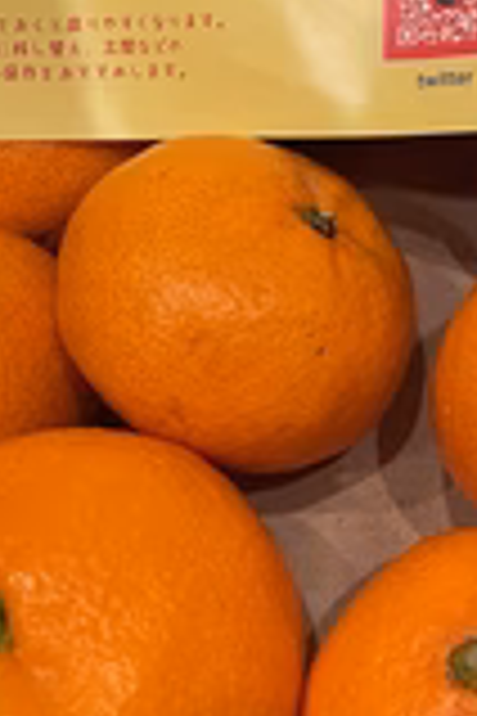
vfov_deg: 29.0
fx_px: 1351
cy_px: 140
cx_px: 598
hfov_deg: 18.7
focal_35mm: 68
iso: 125
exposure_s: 1/50
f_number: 1.6
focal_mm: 4.2
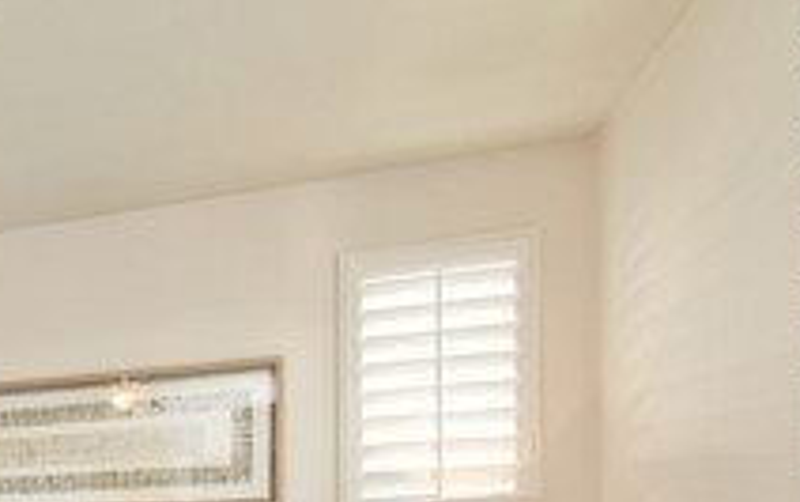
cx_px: -117
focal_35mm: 43
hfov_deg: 37.2
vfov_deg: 26.3
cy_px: 619
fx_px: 939
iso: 200
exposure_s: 1/60
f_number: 4
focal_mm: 14
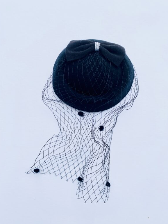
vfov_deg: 65.3
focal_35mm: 27
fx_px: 175
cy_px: 113
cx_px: 84
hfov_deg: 51.4
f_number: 1.8
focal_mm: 4.25
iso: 40
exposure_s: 1/122
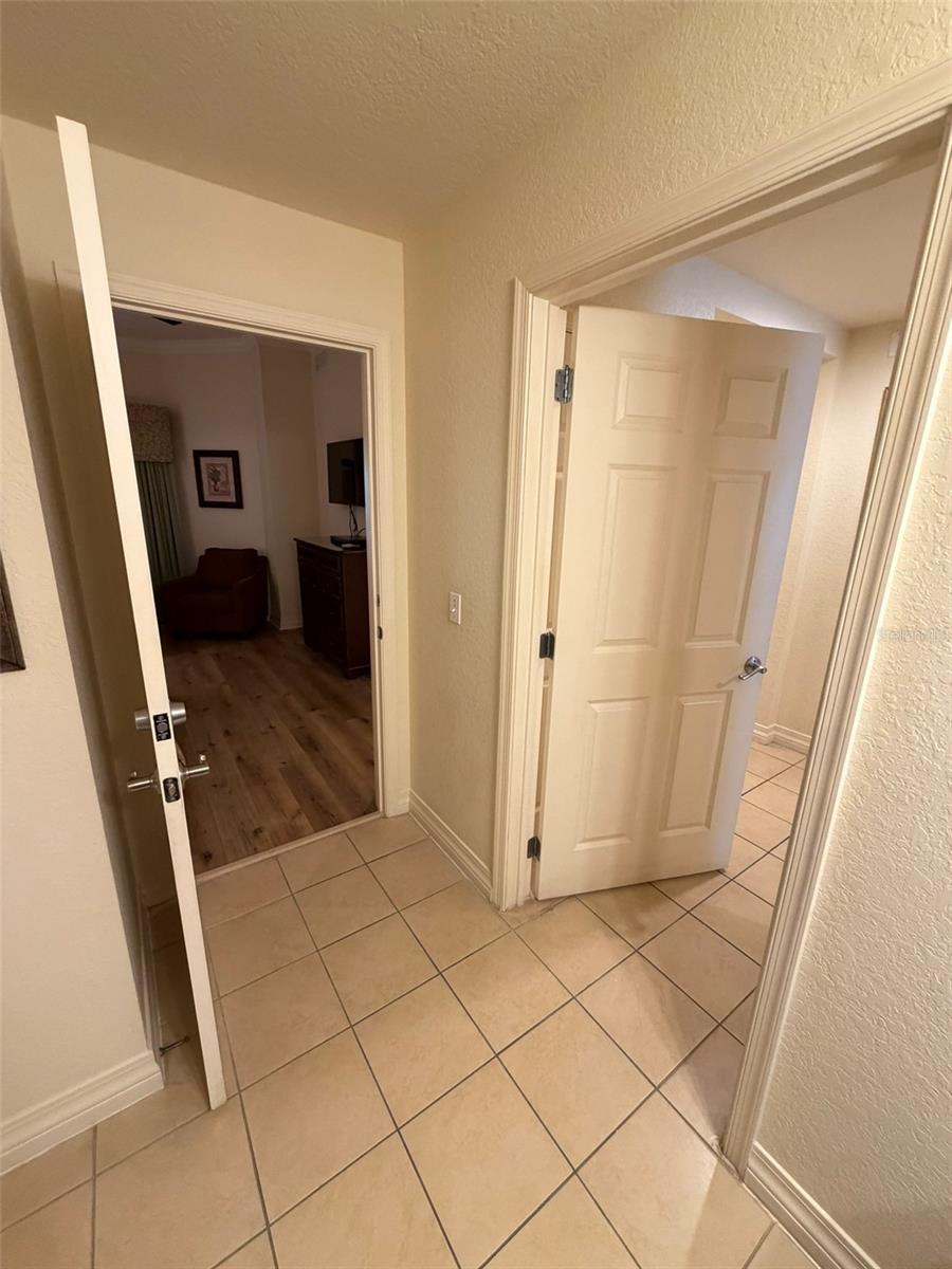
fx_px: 513
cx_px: 476
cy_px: 634
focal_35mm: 14
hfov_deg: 85.7
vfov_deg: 102.1
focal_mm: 2.22
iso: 400
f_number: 2.2
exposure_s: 1/60
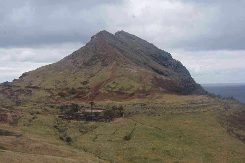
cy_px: 82
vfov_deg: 21.1
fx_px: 439
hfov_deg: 31.2
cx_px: 122
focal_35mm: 64
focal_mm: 43
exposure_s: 1/80
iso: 200
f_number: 11
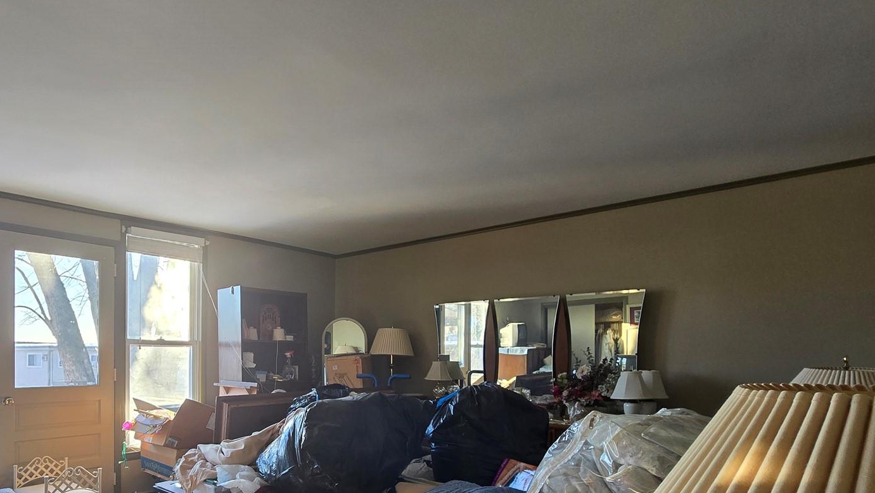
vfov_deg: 51.6
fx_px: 487
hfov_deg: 80.3
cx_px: 272
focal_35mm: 21
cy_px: 362
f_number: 2.2
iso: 80
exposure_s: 1/60
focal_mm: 2.2
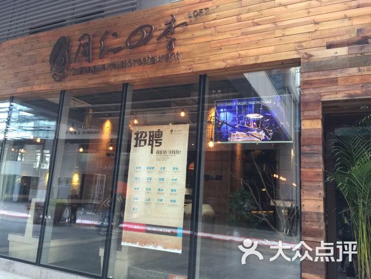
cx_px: 186
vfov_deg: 48.2
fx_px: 311
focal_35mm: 29
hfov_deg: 61.7
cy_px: 140
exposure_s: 1/33
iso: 50
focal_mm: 4.15
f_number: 2.2
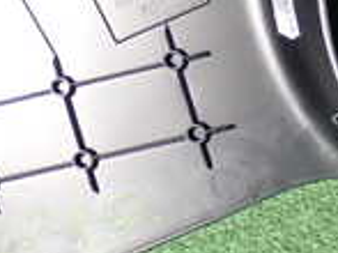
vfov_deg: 6.3
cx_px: -207
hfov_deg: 8.1
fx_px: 2312
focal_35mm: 237
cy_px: 34
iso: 100
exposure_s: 1/250
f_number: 3.5
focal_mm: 10.35
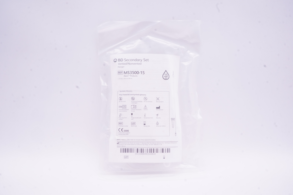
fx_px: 220
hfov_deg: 67.4
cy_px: 98
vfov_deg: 47.8
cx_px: 146
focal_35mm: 27
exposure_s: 1/25
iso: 1600
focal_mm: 18
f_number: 20
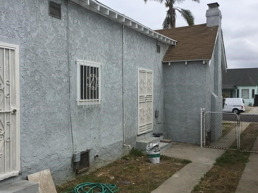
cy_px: 98
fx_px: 276
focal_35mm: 37
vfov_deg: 38.6
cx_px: 106
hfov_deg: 49.9
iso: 25
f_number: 2.4
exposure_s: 1/1335
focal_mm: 3.3
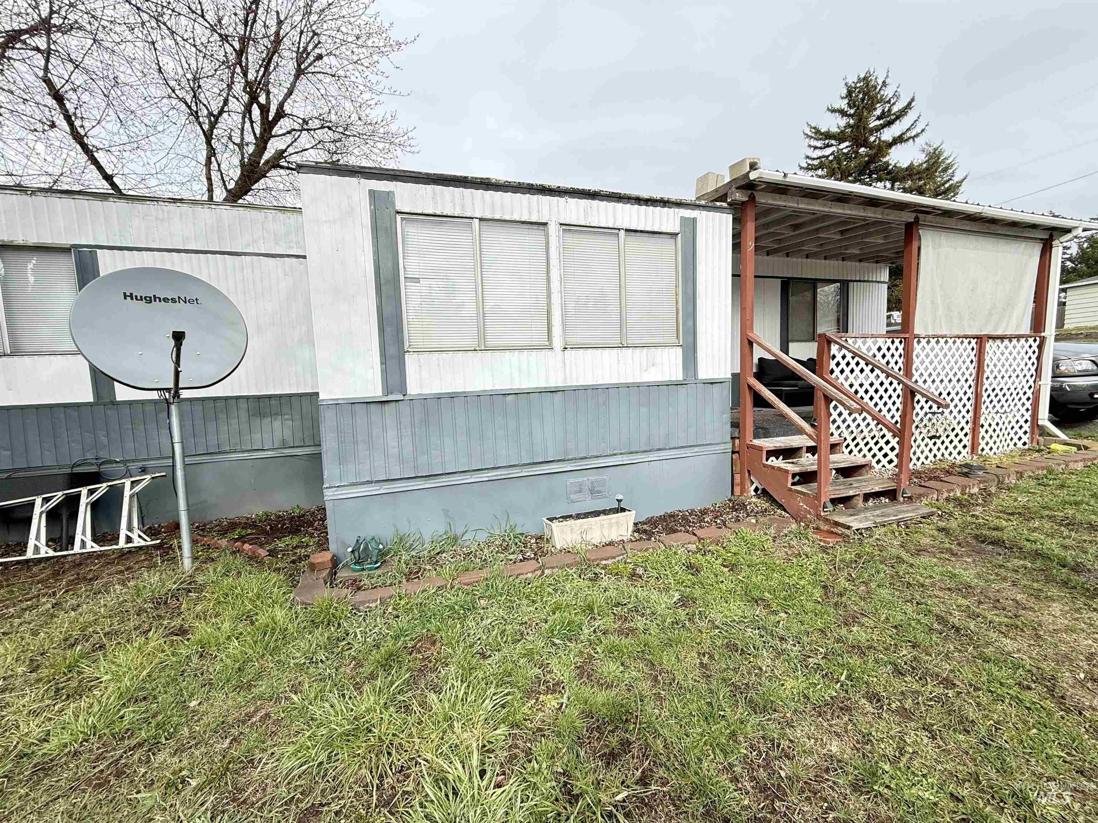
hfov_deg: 102.1
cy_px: 412
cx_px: 549
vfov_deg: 85.7
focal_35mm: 14
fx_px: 444
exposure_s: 1/694
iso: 64
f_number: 2.2
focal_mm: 2.22
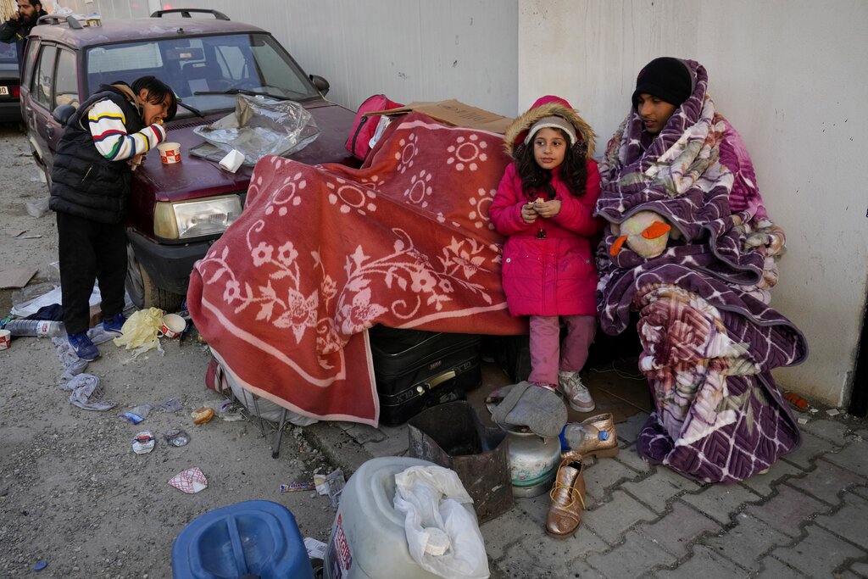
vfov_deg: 45.0
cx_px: 434
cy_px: 290
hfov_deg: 63.7
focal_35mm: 29
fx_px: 699
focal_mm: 29
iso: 800
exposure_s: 1/125
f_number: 7.1
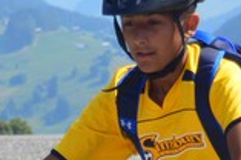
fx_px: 2619
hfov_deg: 5.3
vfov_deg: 3.5
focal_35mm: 392
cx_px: 100
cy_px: 253
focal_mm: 40
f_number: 5
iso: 200
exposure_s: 1/1000
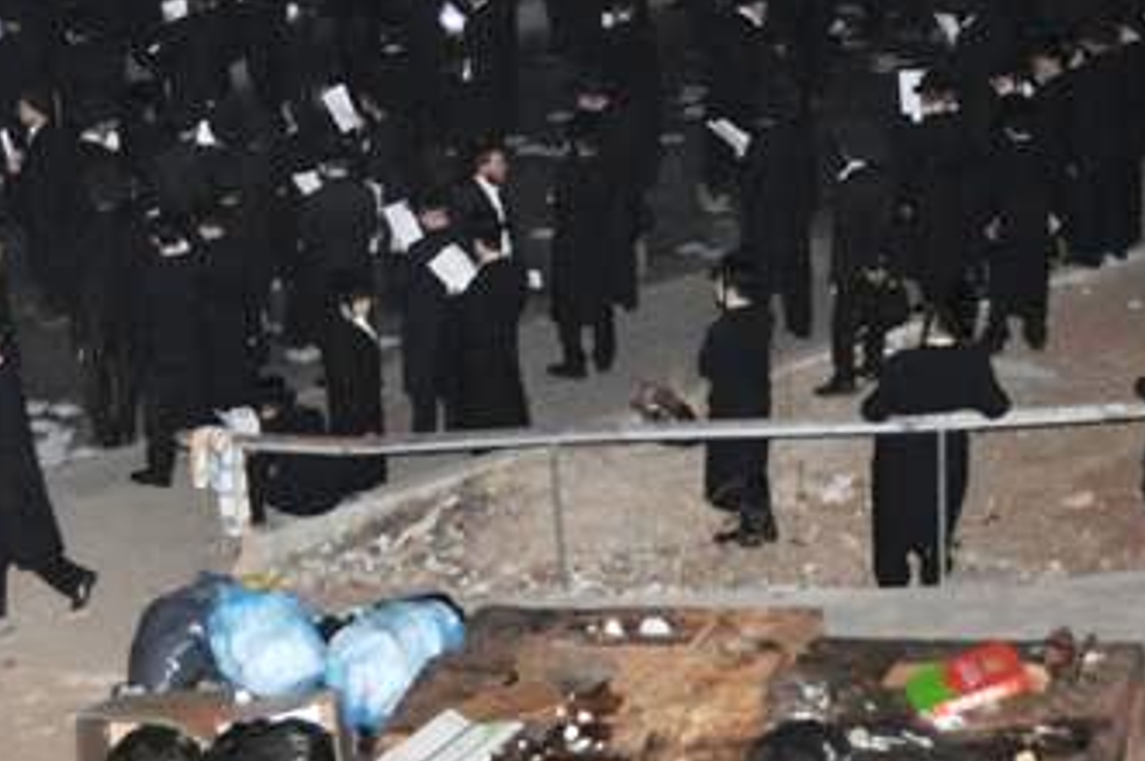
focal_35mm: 102
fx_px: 3241
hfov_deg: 19.9
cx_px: 353
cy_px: -246
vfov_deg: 12.9
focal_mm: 22
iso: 800
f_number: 4
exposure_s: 1/60
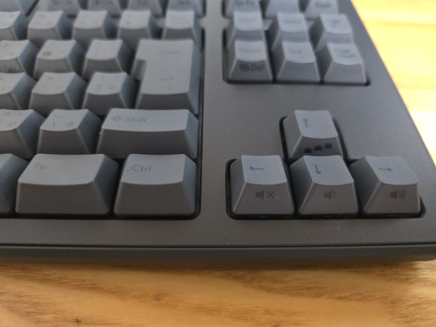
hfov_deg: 73.9
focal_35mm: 23
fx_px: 290
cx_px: 218
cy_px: 164
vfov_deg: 58.9
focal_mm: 6.3
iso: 1250
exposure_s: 1/34.6
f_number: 1.7
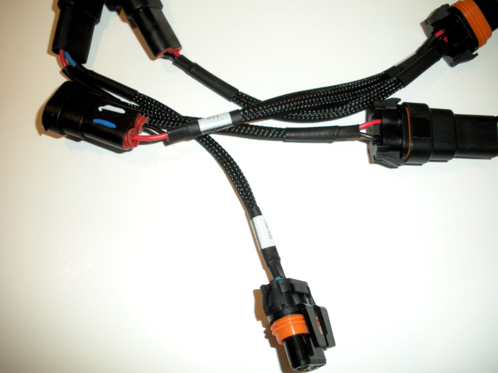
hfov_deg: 52.6
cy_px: 186
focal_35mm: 35
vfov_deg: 40.7
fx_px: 504
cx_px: 249
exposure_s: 1/37.3
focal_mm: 6.3
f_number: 3.5
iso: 200
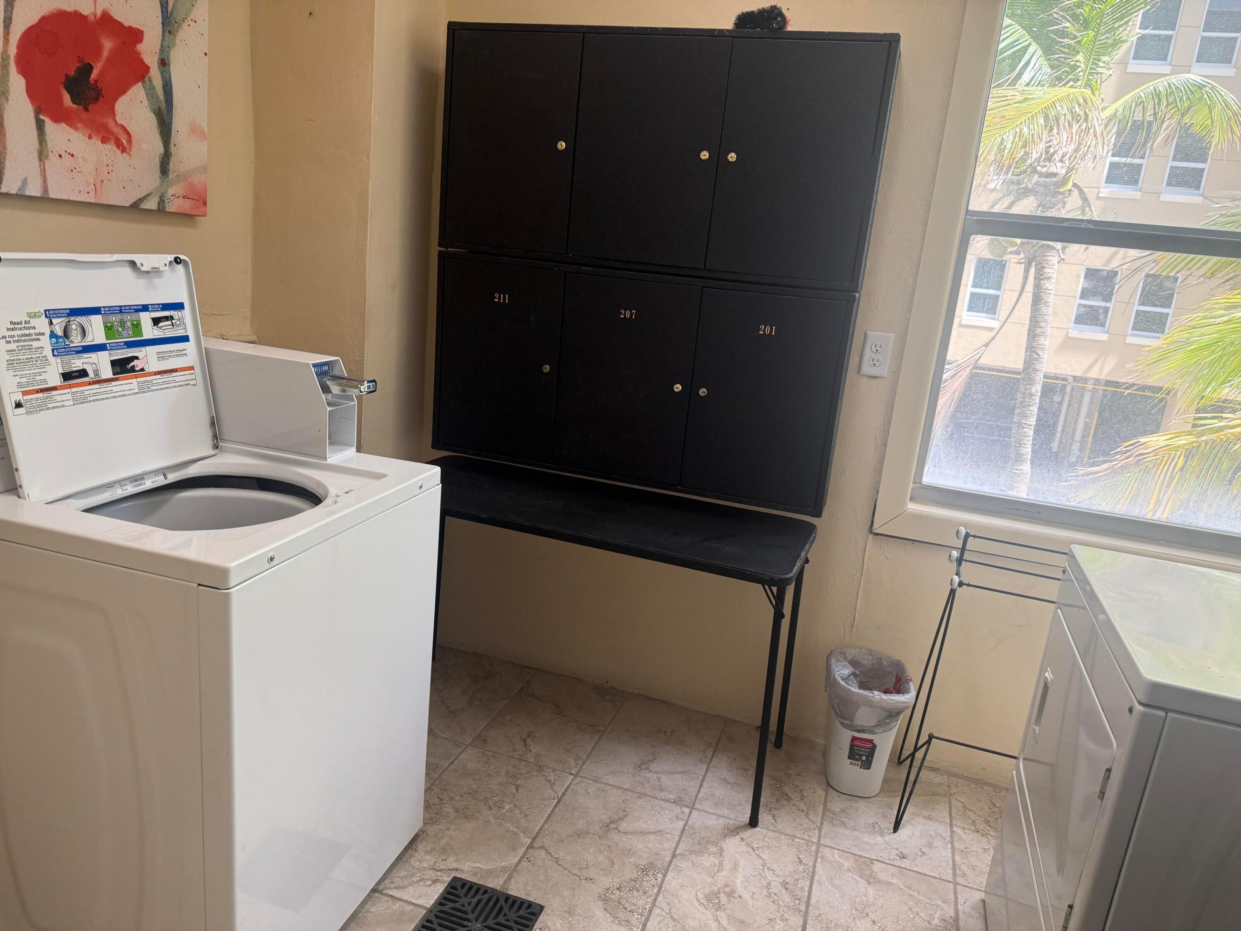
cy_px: 466
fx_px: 860
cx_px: 620
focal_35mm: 24
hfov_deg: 71.6
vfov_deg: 56.8
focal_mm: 6.76
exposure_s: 1/195
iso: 200
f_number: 1.78
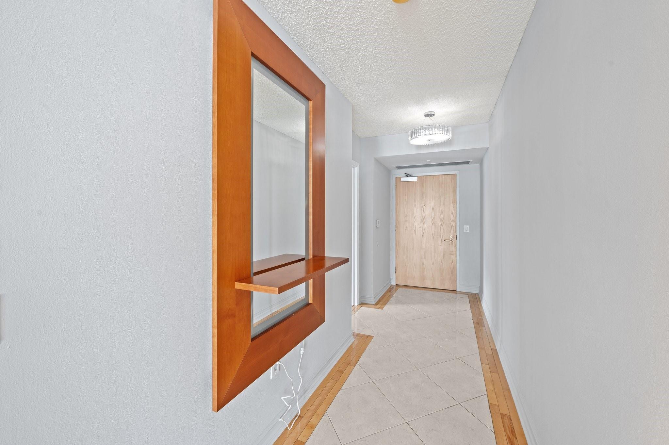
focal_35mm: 14
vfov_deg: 81.1
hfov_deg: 104.3
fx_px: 260
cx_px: 334
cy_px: 222
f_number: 8
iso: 200
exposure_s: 1/1.25
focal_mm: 14
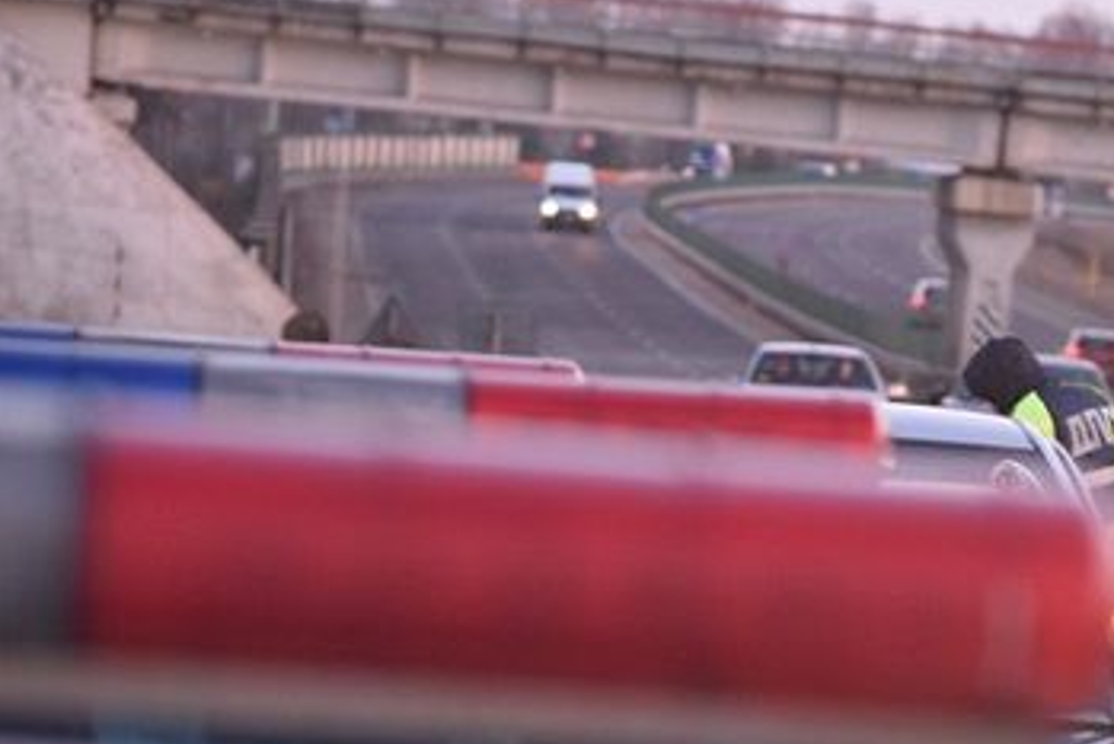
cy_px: 702
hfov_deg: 4.4
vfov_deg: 2.9
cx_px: 983
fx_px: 14549
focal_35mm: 470
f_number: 4.8
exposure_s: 1/250
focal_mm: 150
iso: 1600
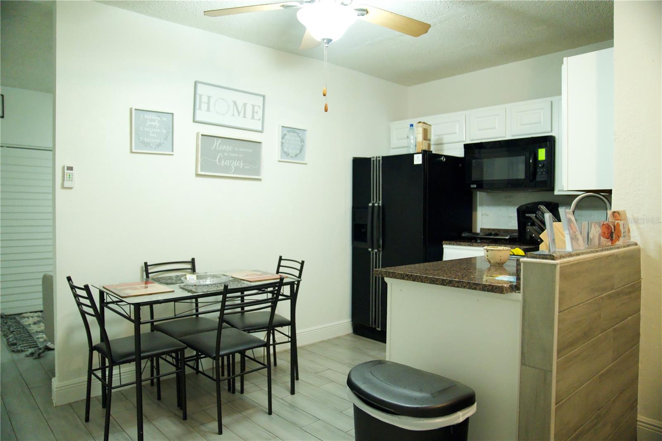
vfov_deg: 53.1
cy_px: 220
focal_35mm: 24
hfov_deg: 73.8
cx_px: 331
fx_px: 441
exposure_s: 1/100
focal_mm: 24
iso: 12800
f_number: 2.8
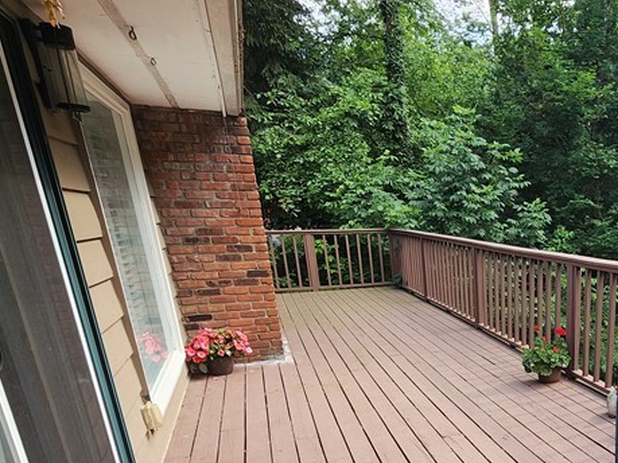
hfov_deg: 53.7
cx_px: 559
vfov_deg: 43.8
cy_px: 421
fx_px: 518
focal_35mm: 29
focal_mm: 2.2
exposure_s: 1/127
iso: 50
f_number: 2.2
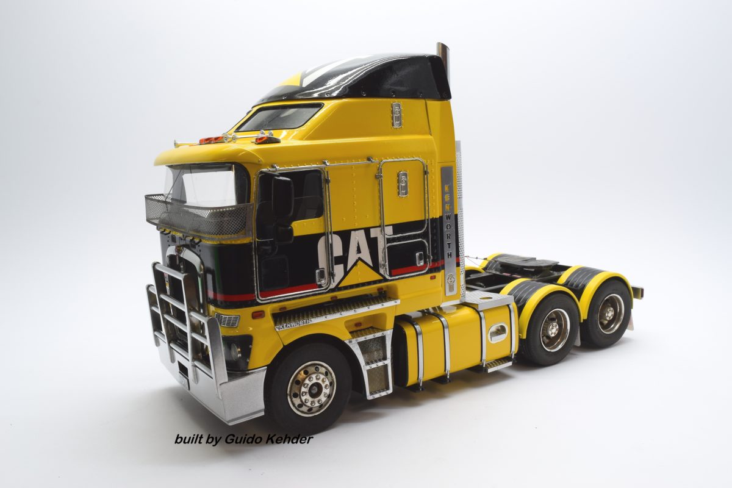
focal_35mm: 33
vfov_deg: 40.0
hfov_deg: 57.2
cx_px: 366
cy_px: 244
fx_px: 671
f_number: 20
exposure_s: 1/3
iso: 100
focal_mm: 22
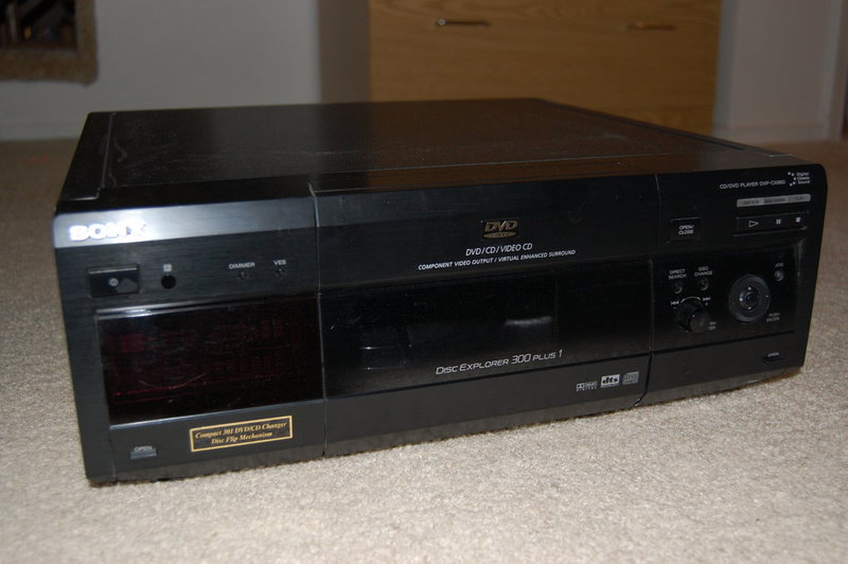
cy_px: 282
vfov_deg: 36.8
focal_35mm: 36
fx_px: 847
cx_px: 424
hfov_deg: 53.2
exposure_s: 1/60
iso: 400
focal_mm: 24
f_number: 4
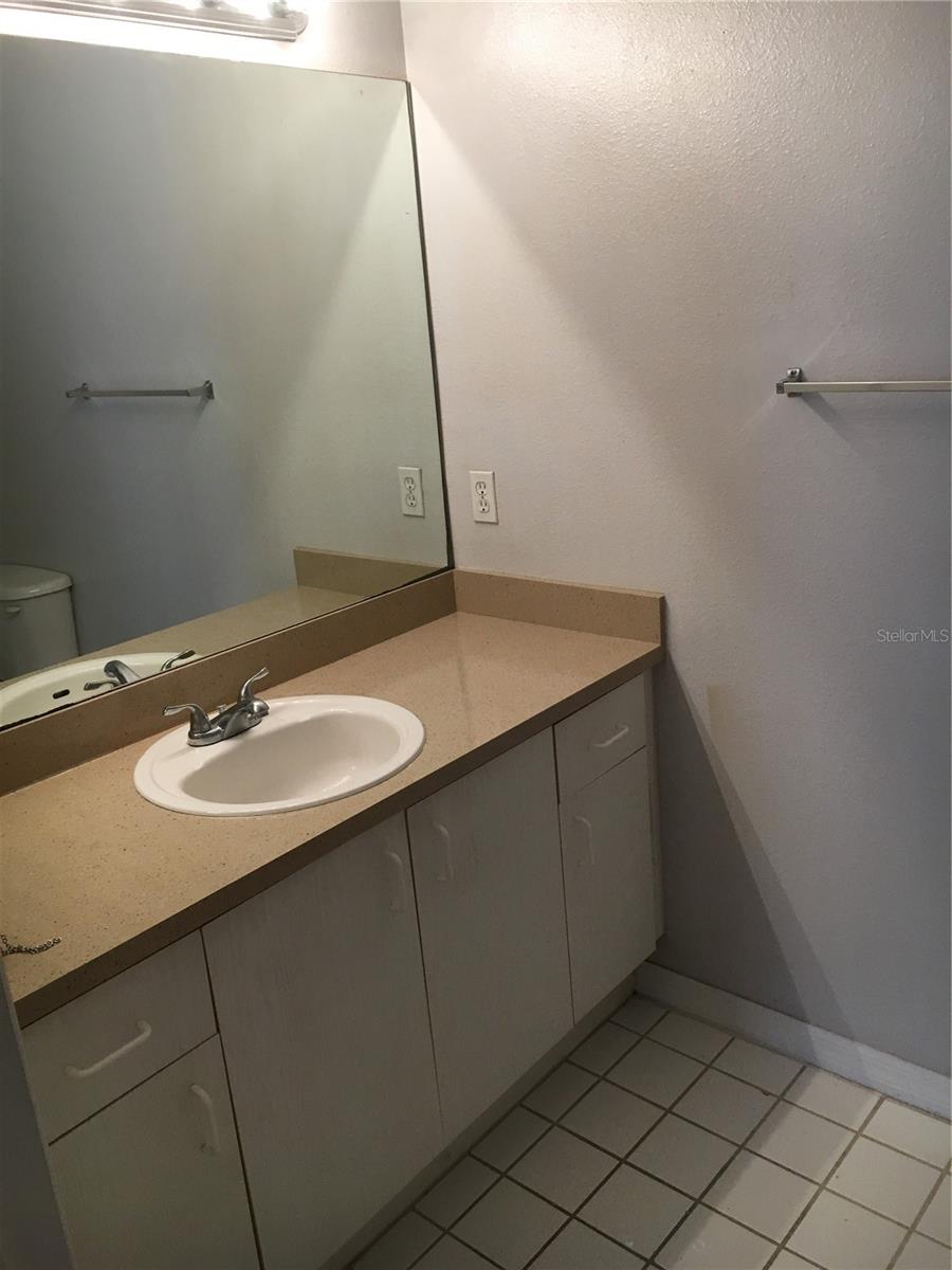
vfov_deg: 61.7
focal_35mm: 29
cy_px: 635
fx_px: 1063
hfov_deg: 48.2
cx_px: 476
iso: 40
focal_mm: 4.15
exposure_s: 1/30
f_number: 2.2
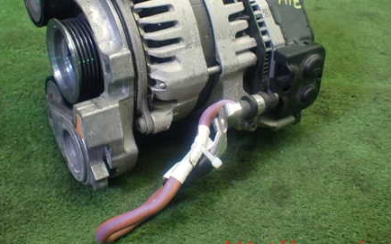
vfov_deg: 28.7
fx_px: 469
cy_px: 59
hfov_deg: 45.1
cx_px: 159
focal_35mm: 44
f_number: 2.3
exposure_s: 1/125
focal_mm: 5.4
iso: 500
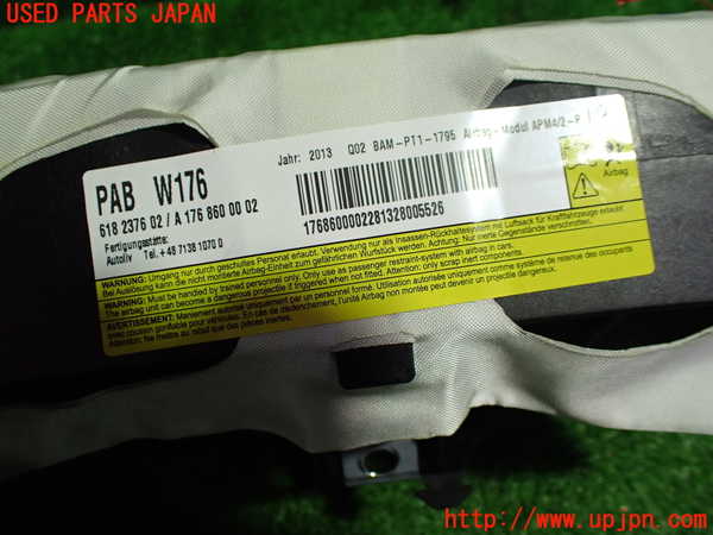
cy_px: 268
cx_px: 356
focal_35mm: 30
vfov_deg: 46.8
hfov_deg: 60.0
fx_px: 618
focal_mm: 5.4
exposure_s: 1/125
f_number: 2.3
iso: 320
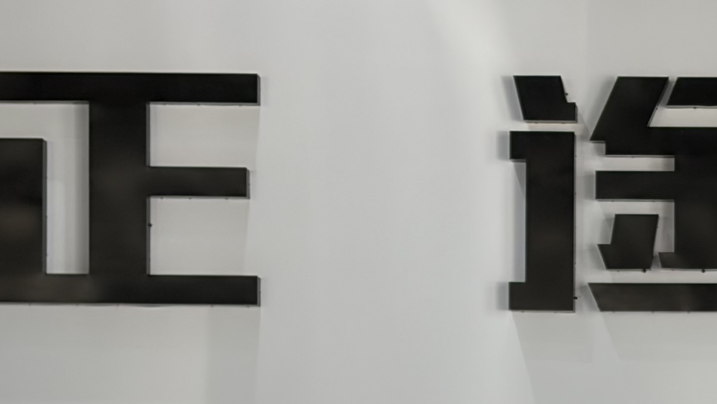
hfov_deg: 11.0
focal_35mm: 191
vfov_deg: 6.2
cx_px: 929
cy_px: 689
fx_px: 3632
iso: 25
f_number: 1.6
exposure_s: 1/121
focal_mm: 5.96
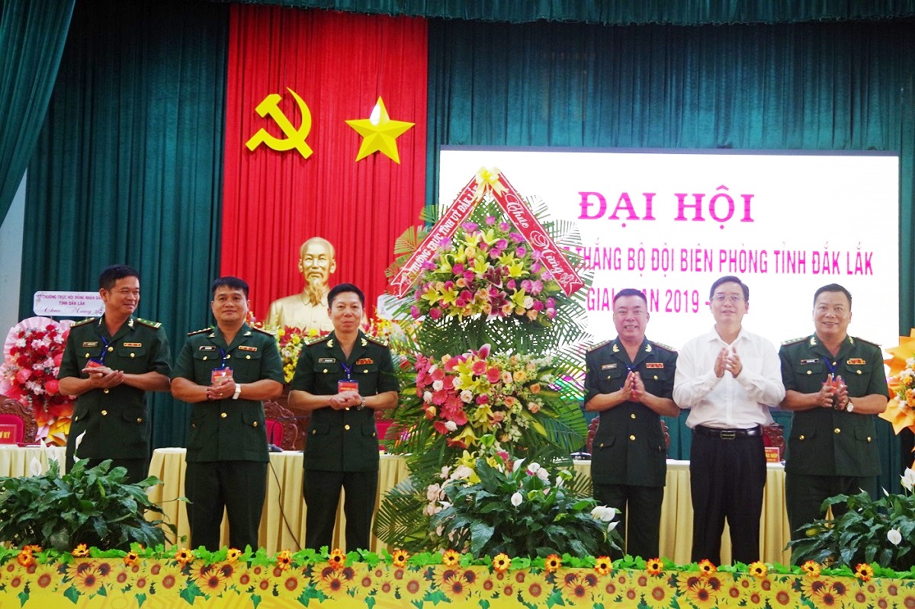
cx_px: 458
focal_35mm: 46
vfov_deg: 28.9
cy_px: 304
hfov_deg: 42.3
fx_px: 1181
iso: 800
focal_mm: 31
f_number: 4.5
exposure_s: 1/50
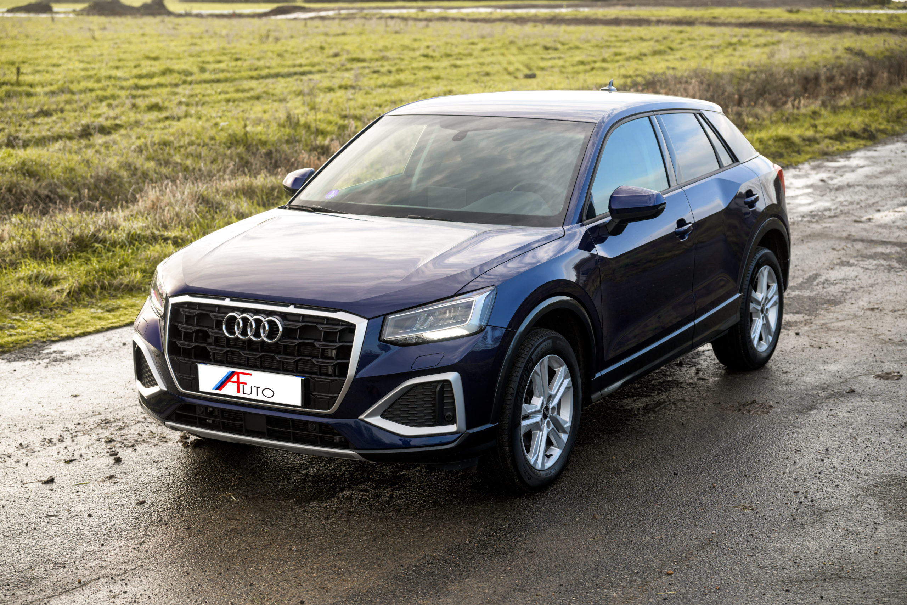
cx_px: 454
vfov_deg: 23.0
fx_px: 1486
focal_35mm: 59
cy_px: 302
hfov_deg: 33.9
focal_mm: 59
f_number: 4
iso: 125
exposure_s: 1/200
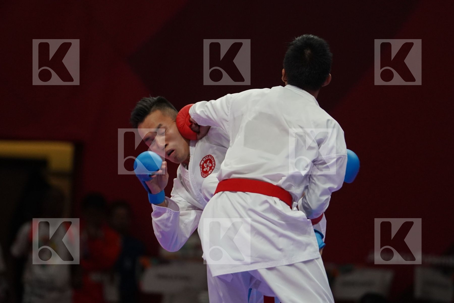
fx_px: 5233
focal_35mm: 415
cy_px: 152
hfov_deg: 5.0
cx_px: 227
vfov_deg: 3.3
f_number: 4
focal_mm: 277
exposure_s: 1/1000
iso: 2000
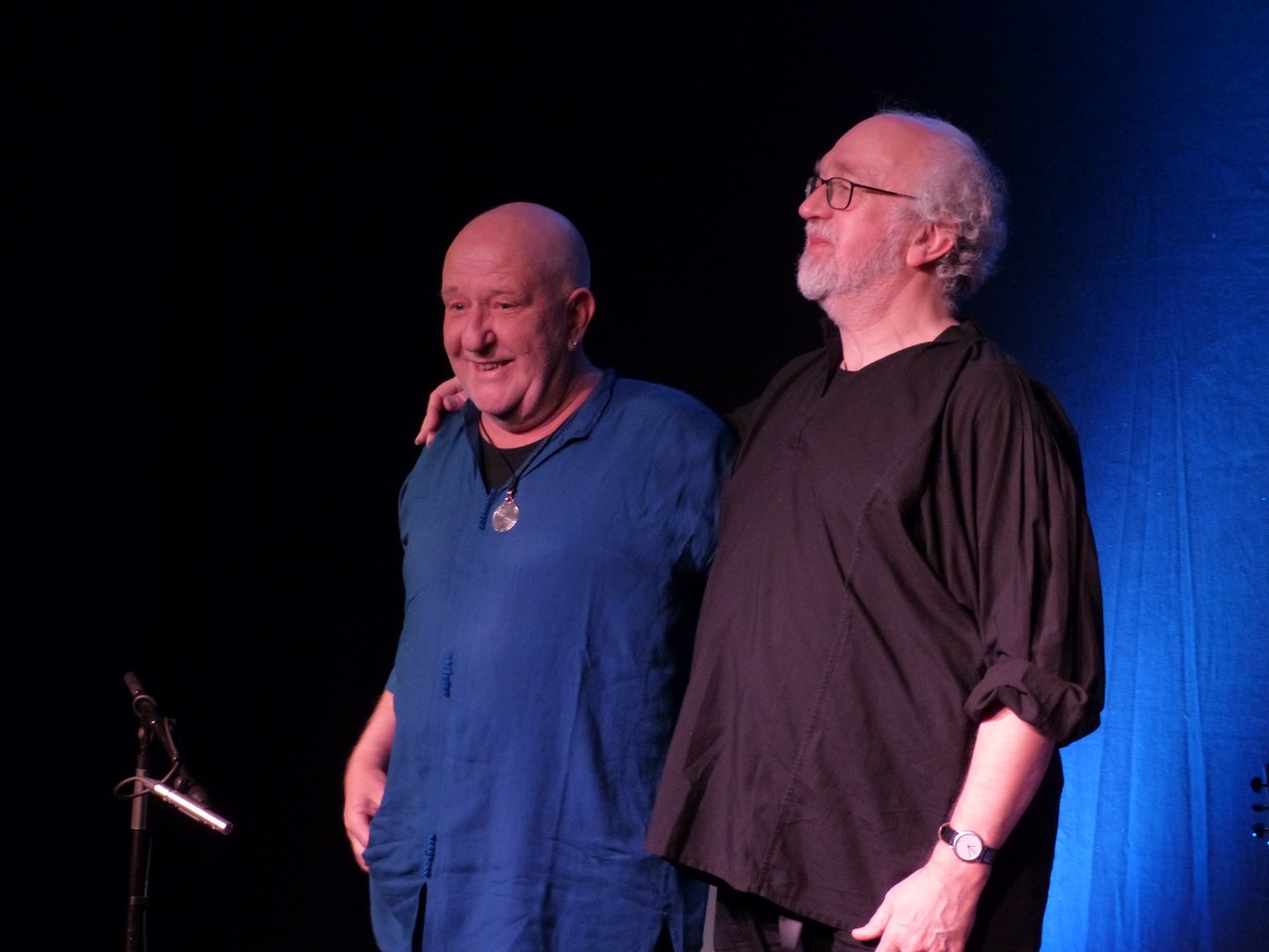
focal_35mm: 112
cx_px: 634
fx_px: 4106
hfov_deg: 17.6
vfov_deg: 13.2
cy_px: 476
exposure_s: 1/25
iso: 400
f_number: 2.8
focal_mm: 20.1
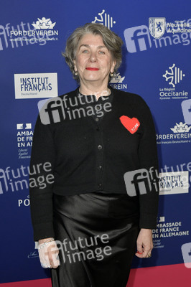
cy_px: 144
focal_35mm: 50
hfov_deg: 26.9
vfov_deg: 39.6
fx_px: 399
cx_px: 96
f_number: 5.6
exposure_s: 1/200
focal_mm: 50
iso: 2000
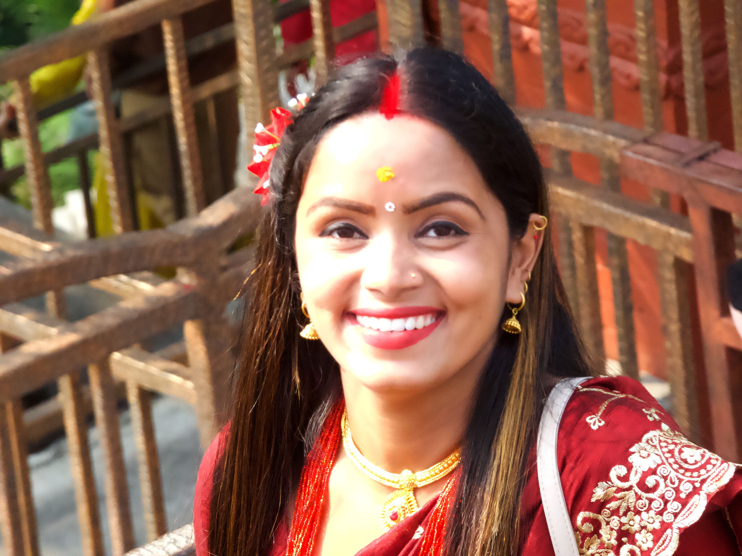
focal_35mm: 300
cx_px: 371
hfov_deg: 6.6
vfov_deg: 5.0
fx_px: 6431
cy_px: 278
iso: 800
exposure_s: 1/500
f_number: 5.5
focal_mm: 53.8
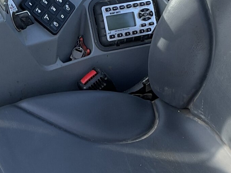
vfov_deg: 13.6
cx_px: 112
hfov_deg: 18.0
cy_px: 93
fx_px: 728
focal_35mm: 109
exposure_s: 1/125
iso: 16
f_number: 1.8
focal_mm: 3
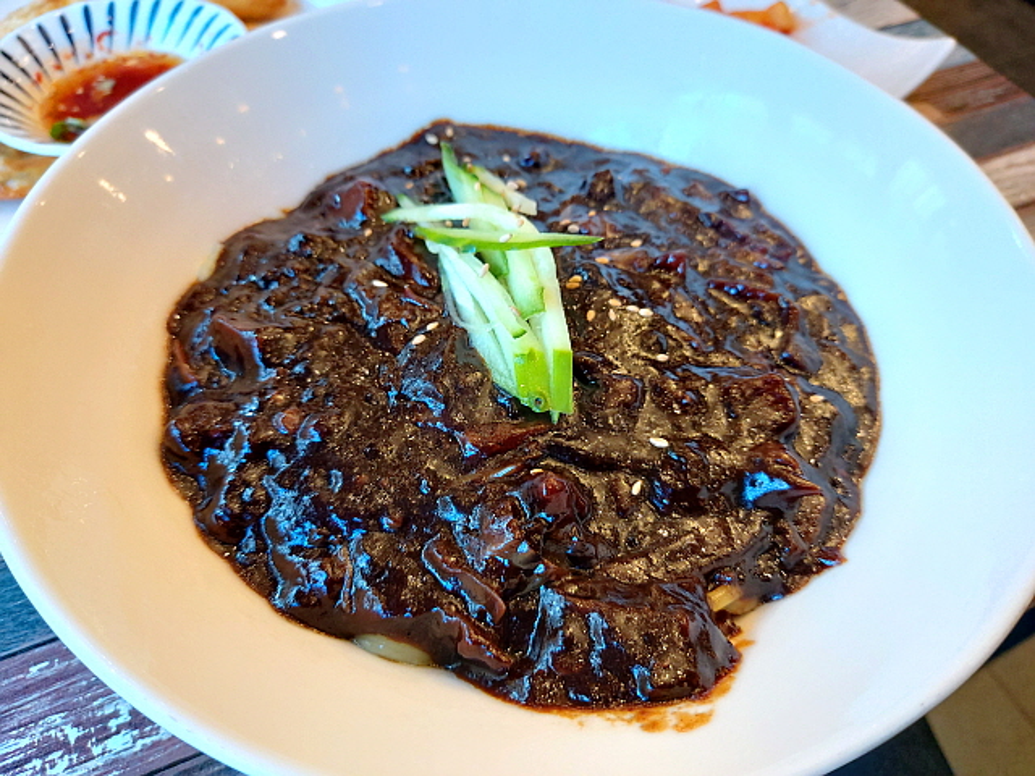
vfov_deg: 54.9
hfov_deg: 69.4
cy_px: 388
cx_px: 518
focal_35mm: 25
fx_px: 747
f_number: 2
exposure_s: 1/60
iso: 160
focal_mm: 4.58
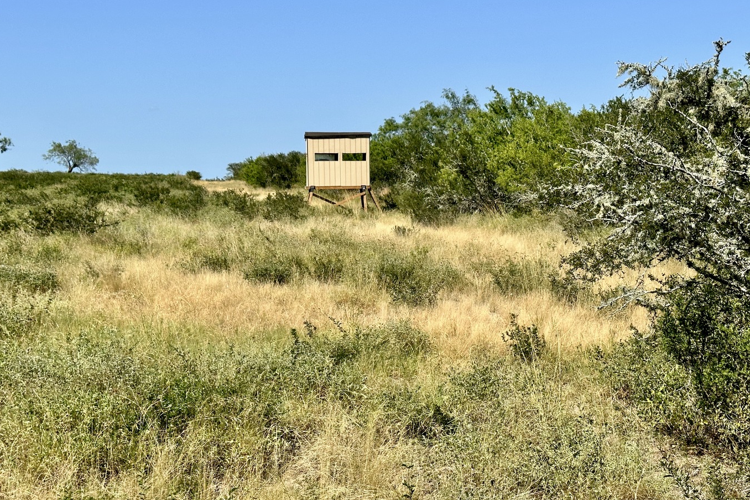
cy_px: 260
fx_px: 1104
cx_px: 356
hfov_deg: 37.5
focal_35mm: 53
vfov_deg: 25.5
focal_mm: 6.86
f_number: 1.78
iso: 64
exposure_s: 1/4184
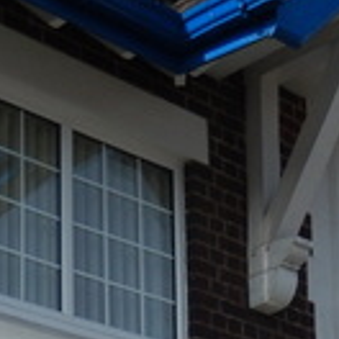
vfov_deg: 14.7
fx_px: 1186
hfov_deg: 16.2
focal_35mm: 107
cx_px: 103
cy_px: 568
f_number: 6.8
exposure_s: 1/400
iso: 125
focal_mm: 4.5
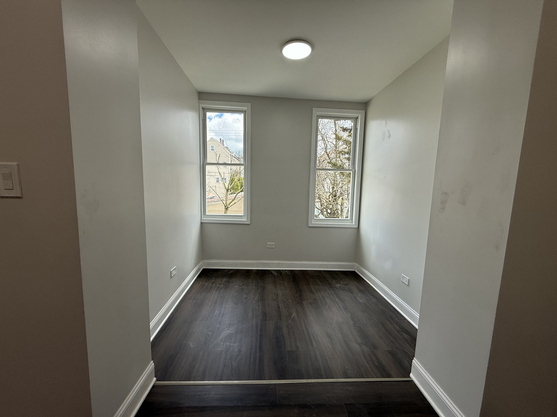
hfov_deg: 102.1
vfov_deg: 85.7
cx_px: 278
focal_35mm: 14
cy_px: 208
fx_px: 225
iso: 64
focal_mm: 2.22
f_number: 2.2
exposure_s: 1/203
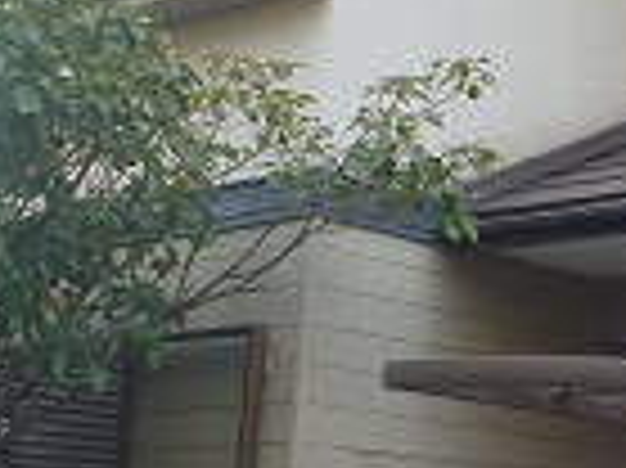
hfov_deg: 16.5
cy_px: 234
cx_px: 802
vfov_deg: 13.1
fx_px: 2042
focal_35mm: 113
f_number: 3.3
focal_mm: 4.9
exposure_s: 1/125
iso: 100
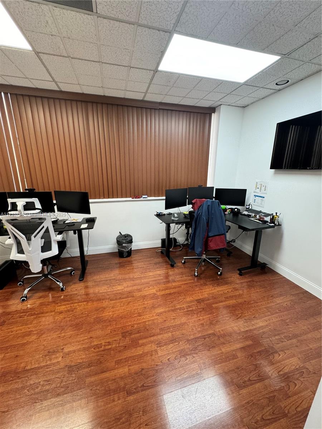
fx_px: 174
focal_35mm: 14
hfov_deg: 85.7
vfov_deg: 102.1
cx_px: 161
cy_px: 214
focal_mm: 2.22
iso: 250
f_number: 2.2
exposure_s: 1/60
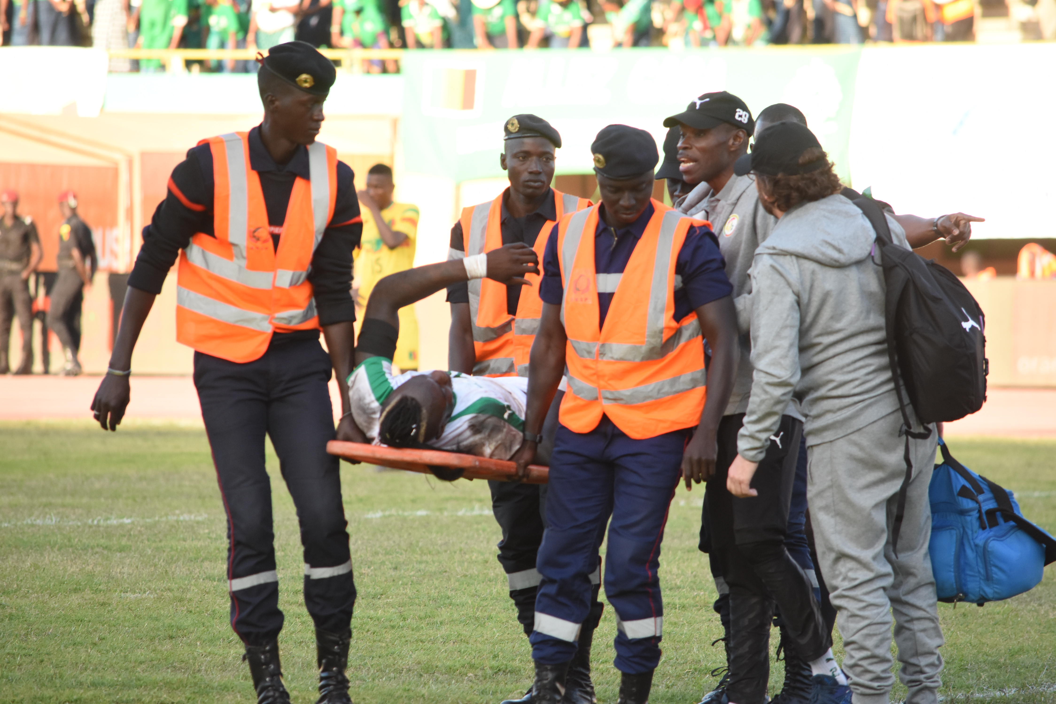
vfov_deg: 4.2
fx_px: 9682
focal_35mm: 330
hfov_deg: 6.2
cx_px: 528
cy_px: 352
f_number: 6.3
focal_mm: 220
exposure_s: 1/640
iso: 1000
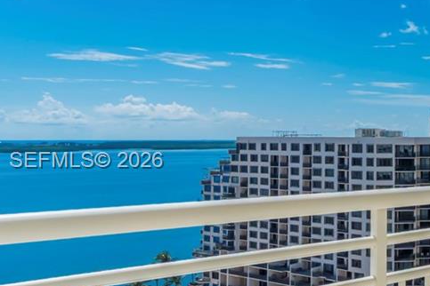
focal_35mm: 53
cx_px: 598
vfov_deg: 25.5
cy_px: 162
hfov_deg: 28.5
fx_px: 633
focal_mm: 16
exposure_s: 1/320
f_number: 13
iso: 100
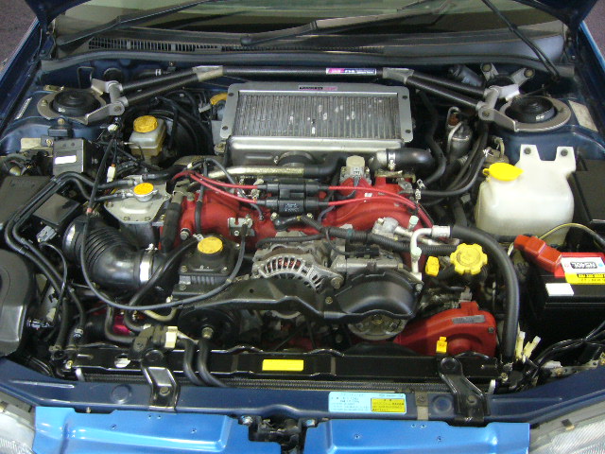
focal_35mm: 35
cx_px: 302
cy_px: 227
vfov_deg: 40.7
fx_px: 612
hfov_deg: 52.6
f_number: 2.8
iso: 200
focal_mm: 5.8
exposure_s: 1/8
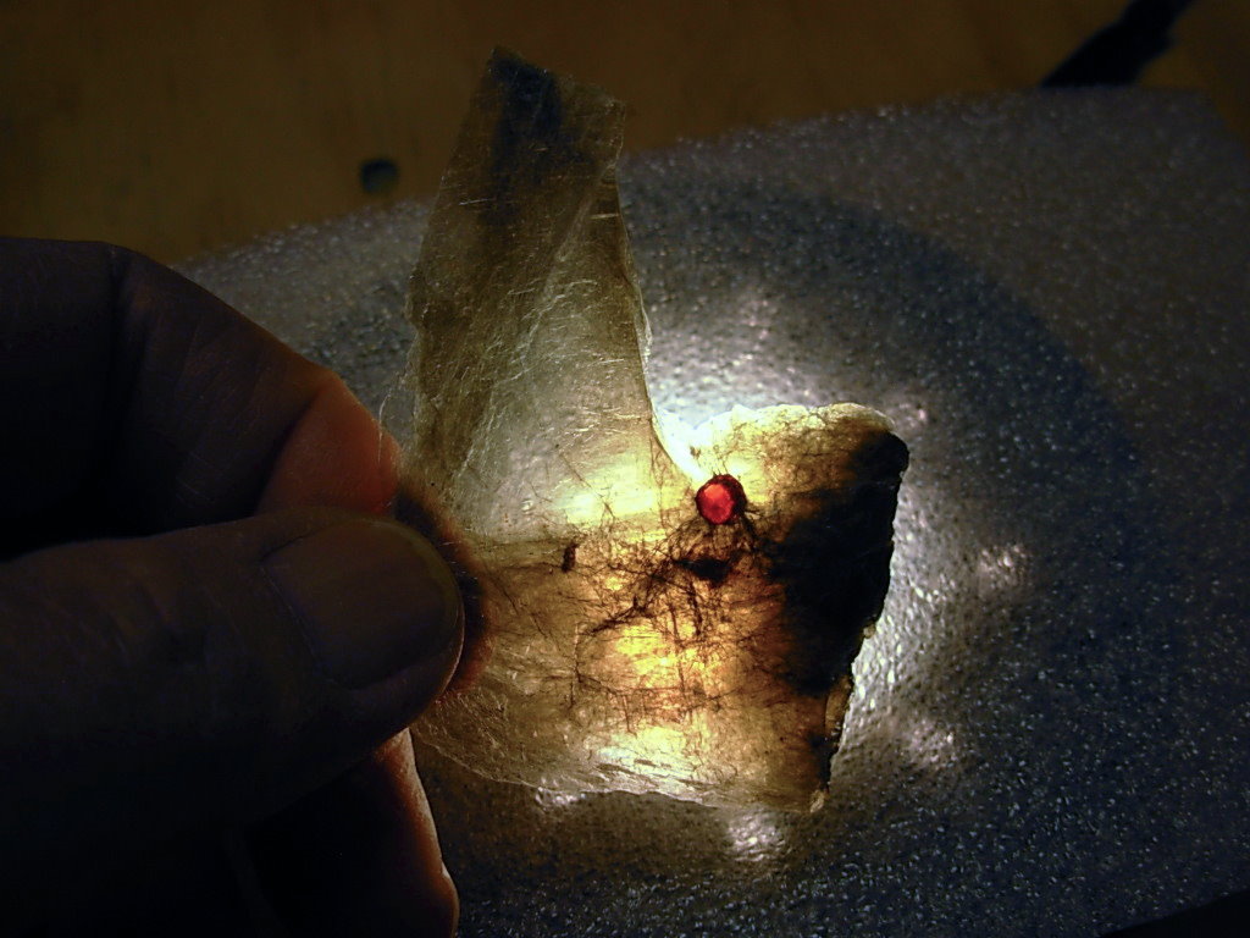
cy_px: 469
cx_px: 625
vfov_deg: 37.7
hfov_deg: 49.0
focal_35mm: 38
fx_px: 1372
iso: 50
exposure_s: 1/197
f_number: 2.9
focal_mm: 6.3
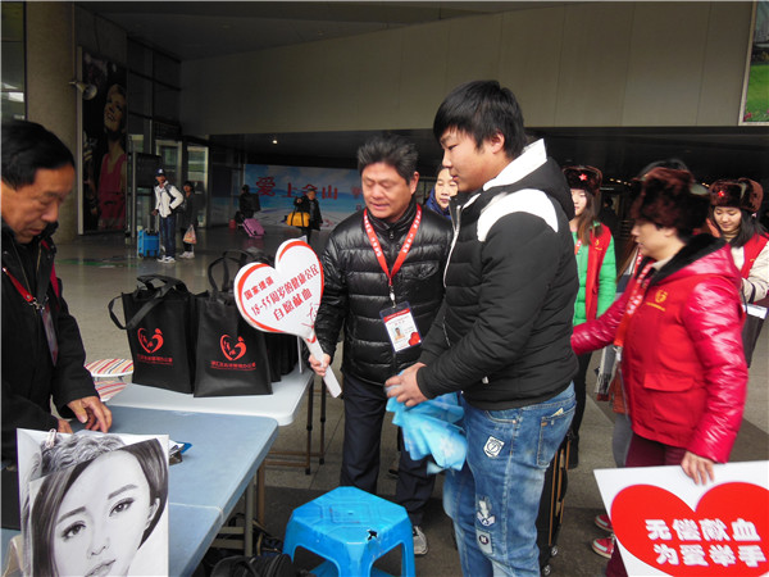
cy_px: 288
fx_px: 644
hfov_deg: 61.7
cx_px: 384
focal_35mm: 29
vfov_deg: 48.2
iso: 125
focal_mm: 5.2
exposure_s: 1/40
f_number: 3.7
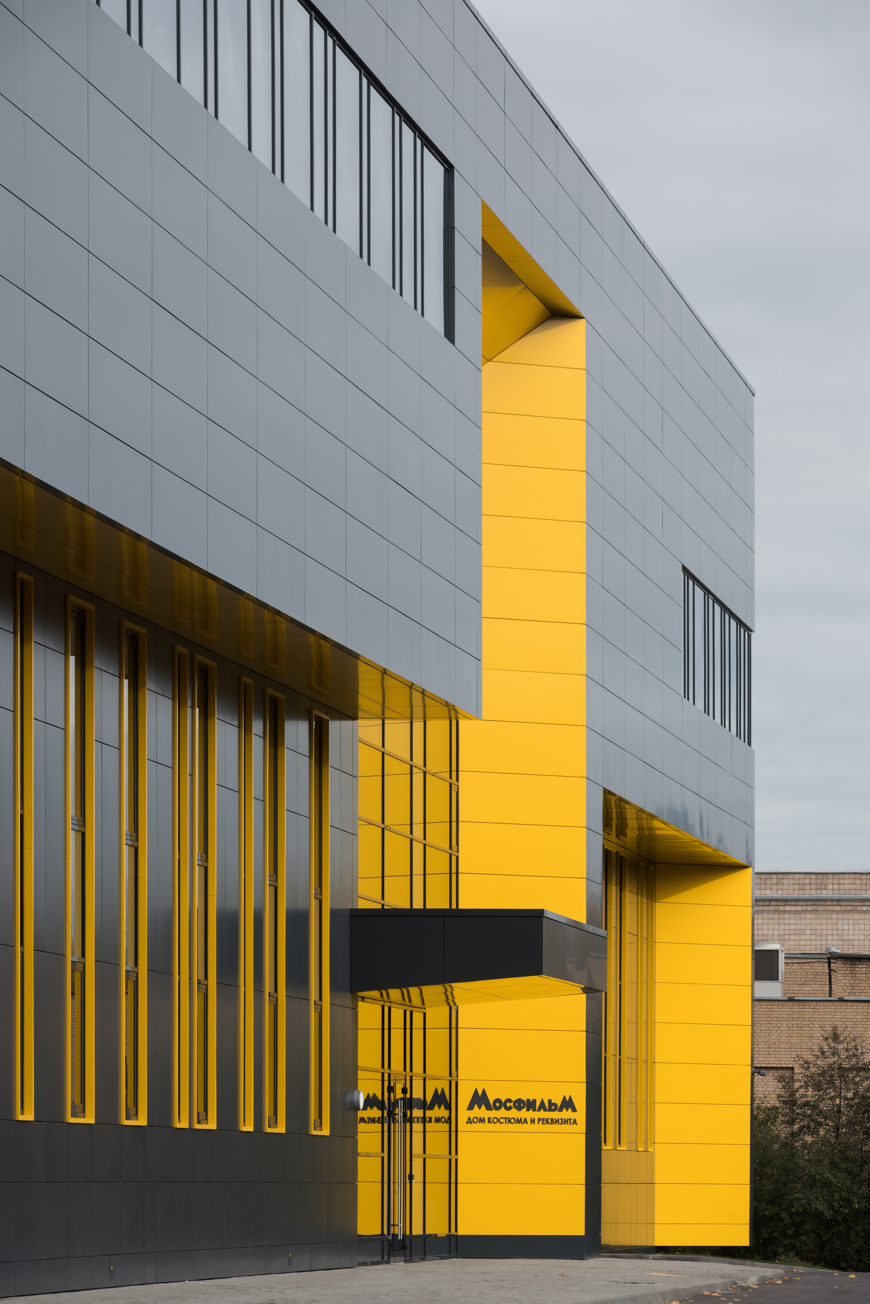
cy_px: 652
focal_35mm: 155
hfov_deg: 8.9
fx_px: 5614
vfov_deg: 13.2
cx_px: 435
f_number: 8
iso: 200
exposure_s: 1/500
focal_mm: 155
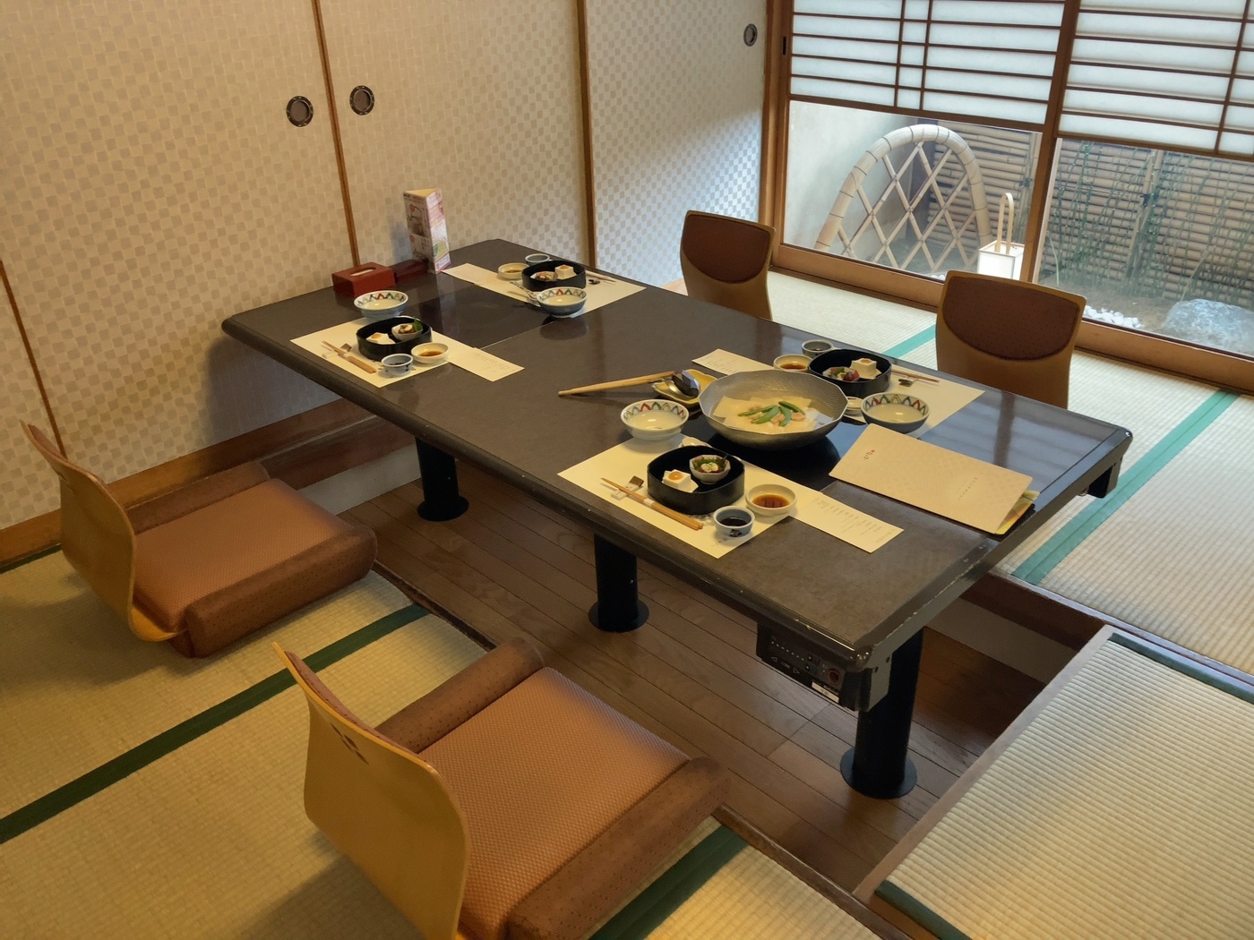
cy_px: 470
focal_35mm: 28
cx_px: 627
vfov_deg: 49.7
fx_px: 1014
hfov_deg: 63.4
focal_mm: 3.99
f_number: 1.8
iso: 160
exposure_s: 1/60
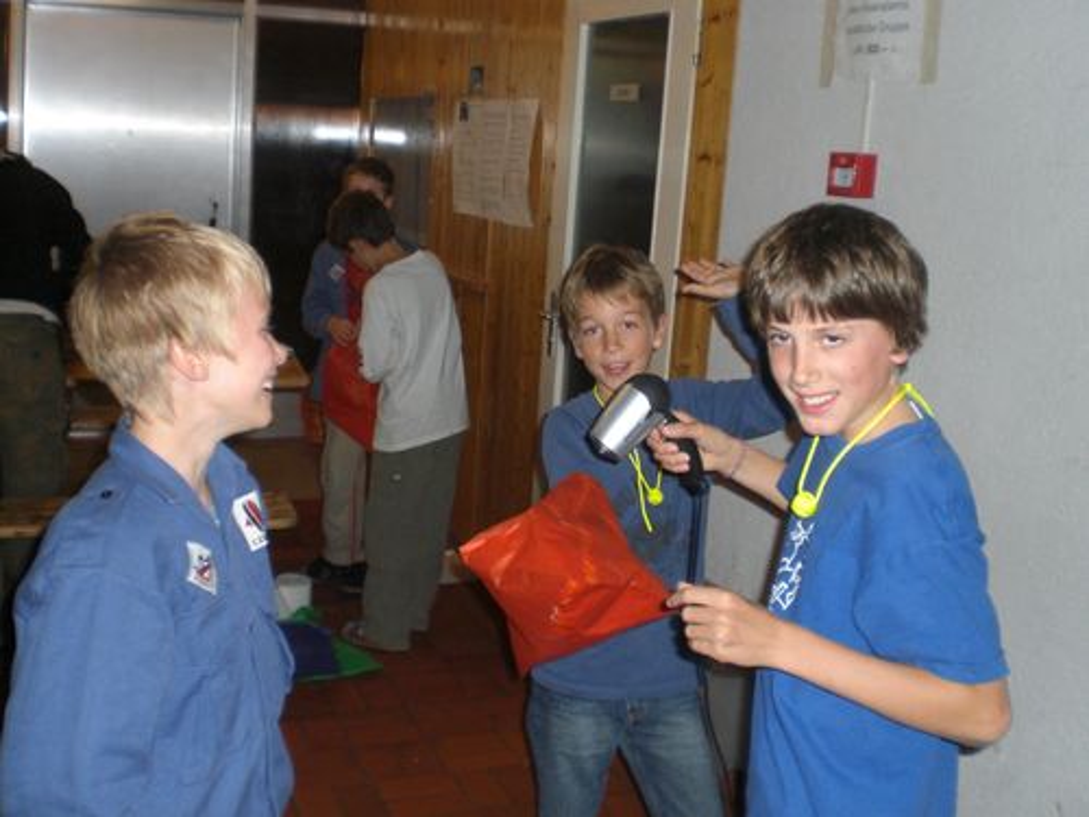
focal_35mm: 38
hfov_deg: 49.0
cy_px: 408
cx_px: 544
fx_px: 1195
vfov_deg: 37.7
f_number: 3.1
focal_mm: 6.3
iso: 200
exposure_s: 1/60
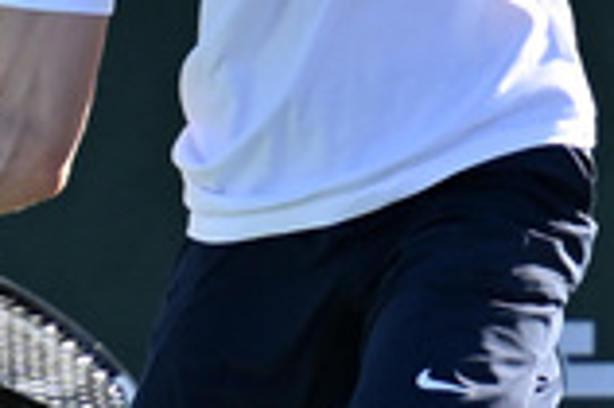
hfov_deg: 1.1
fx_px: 32406
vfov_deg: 0.7
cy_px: 295
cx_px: 85
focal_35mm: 1902
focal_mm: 200
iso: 200
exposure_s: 1/1250
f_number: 4
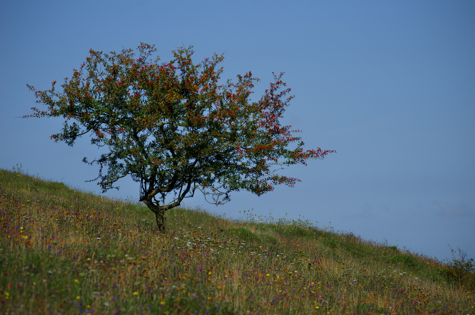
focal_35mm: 255
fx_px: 3357
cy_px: 158
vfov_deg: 5.4
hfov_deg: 8.1
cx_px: 238
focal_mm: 170
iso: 100
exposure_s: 1/1600
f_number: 5
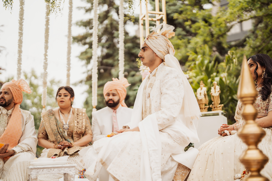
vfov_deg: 27.0
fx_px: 378
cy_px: 90
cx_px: 136
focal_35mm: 50
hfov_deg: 39.6
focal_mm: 50
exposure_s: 1/3200
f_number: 1.2
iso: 100
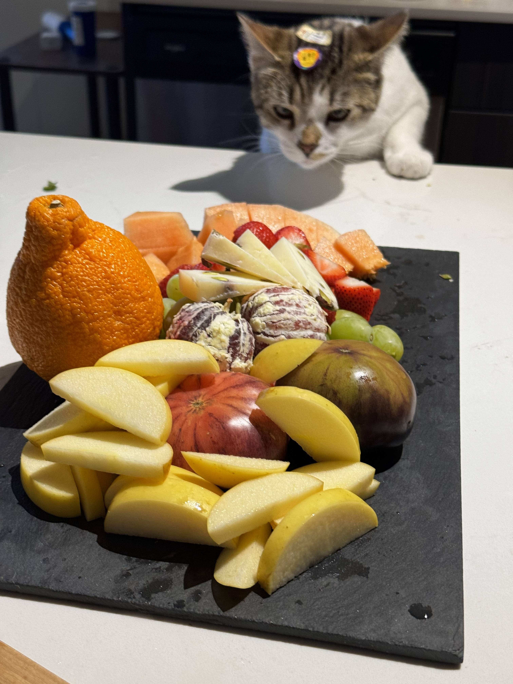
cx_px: 256
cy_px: 342
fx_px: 948
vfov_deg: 39.7
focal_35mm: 48
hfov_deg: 30.3
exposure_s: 1/60
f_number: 1.78
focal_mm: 6.76
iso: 100
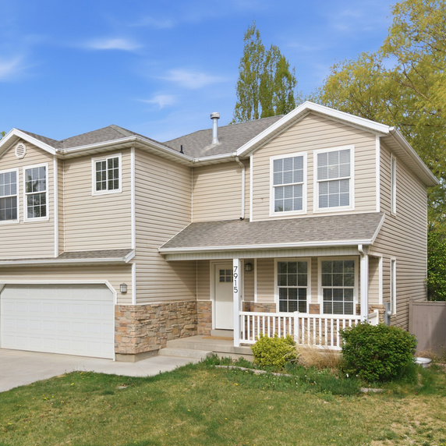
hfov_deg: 43.4
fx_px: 554
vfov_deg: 43.5
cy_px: 281
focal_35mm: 38
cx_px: 156
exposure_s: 1/5000
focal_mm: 8.7
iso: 290
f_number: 1.8
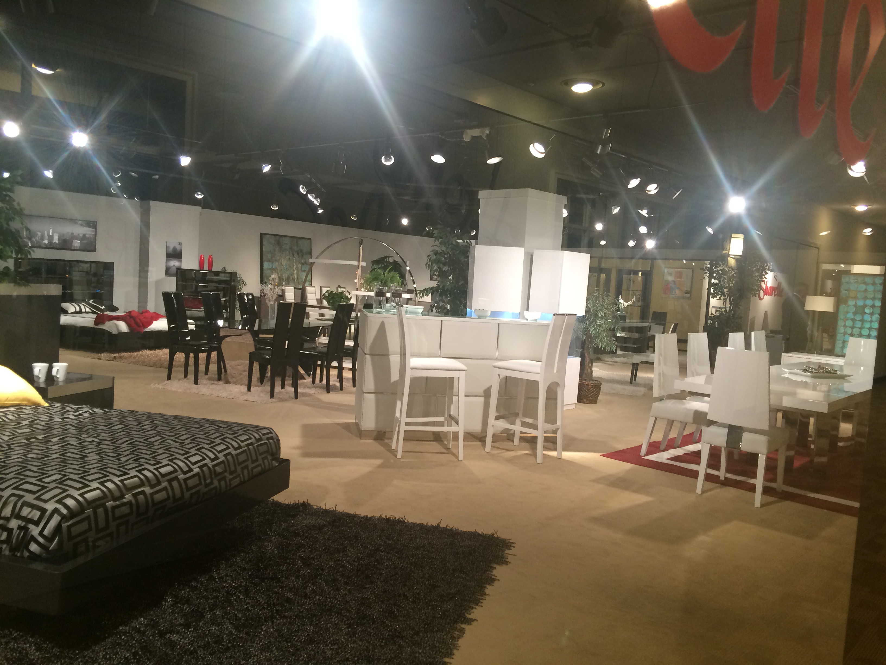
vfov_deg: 48.2
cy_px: 332
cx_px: 443
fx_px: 742
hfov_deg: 61.7
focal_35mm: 29
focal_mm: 4.15
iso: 80
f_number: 2.2
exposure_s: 1/30
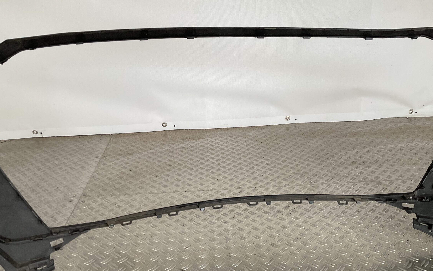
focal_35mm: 35
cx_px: 227
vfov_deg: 36.2
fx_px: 413
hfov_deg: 55.3
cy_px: 156
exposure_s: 1/50
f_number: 1.8
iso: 40
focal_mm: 3
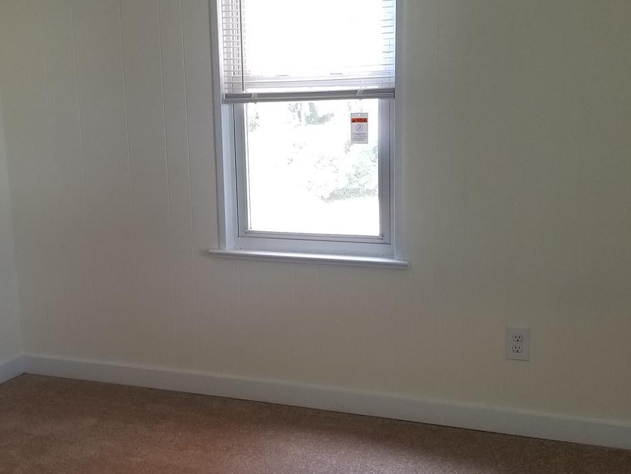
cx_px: 210
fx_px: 1039
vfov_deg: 25.6
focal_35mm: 57
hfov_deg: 33.5
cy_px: 282
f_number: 1.7
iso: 100
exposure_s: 1/40
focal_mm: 4.3
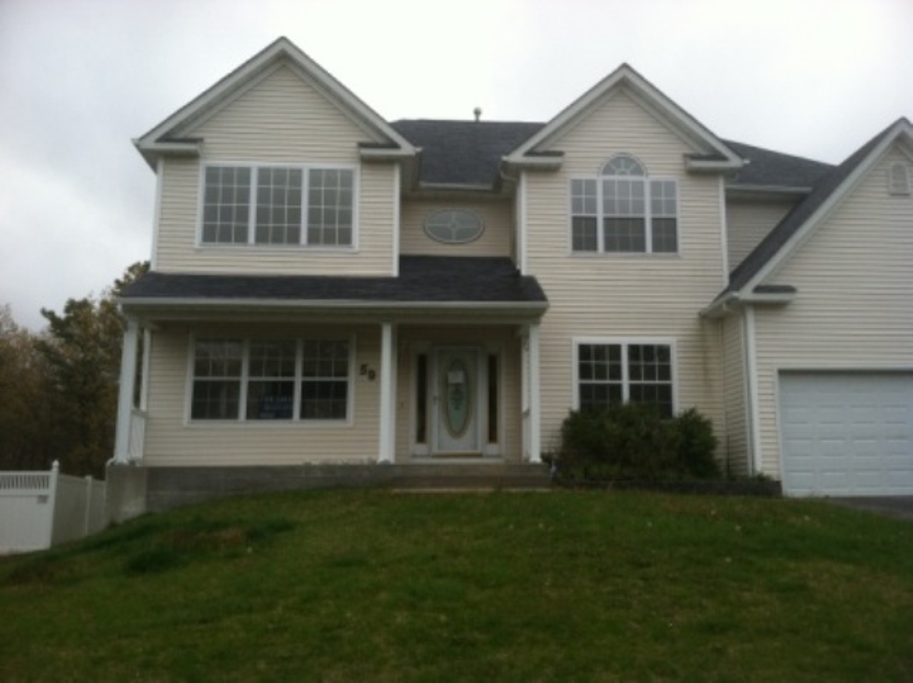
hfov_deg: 52.7
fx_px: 922
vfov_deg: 40.6
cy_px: 342
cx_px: 456
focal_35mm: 35
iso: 80
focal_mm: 3.85
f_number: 2.8
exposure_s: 1/556
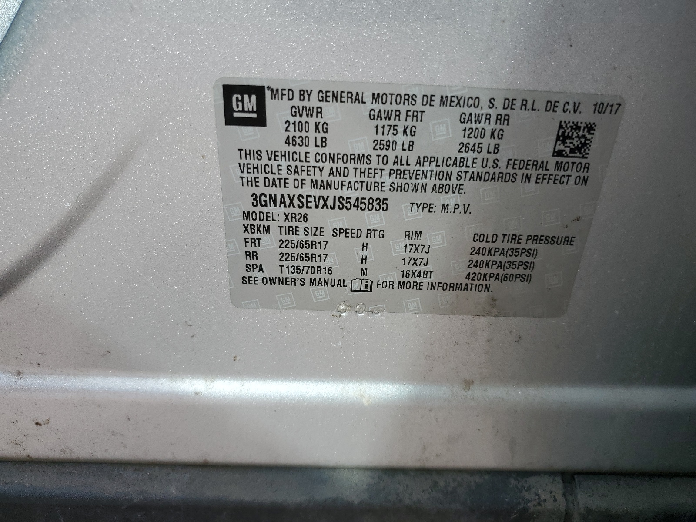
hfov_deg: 67.3
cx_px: 348
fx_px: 523
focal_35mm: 26
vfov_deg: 53.1
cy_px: 261
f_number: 1.5
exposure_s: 1/1250
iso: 50
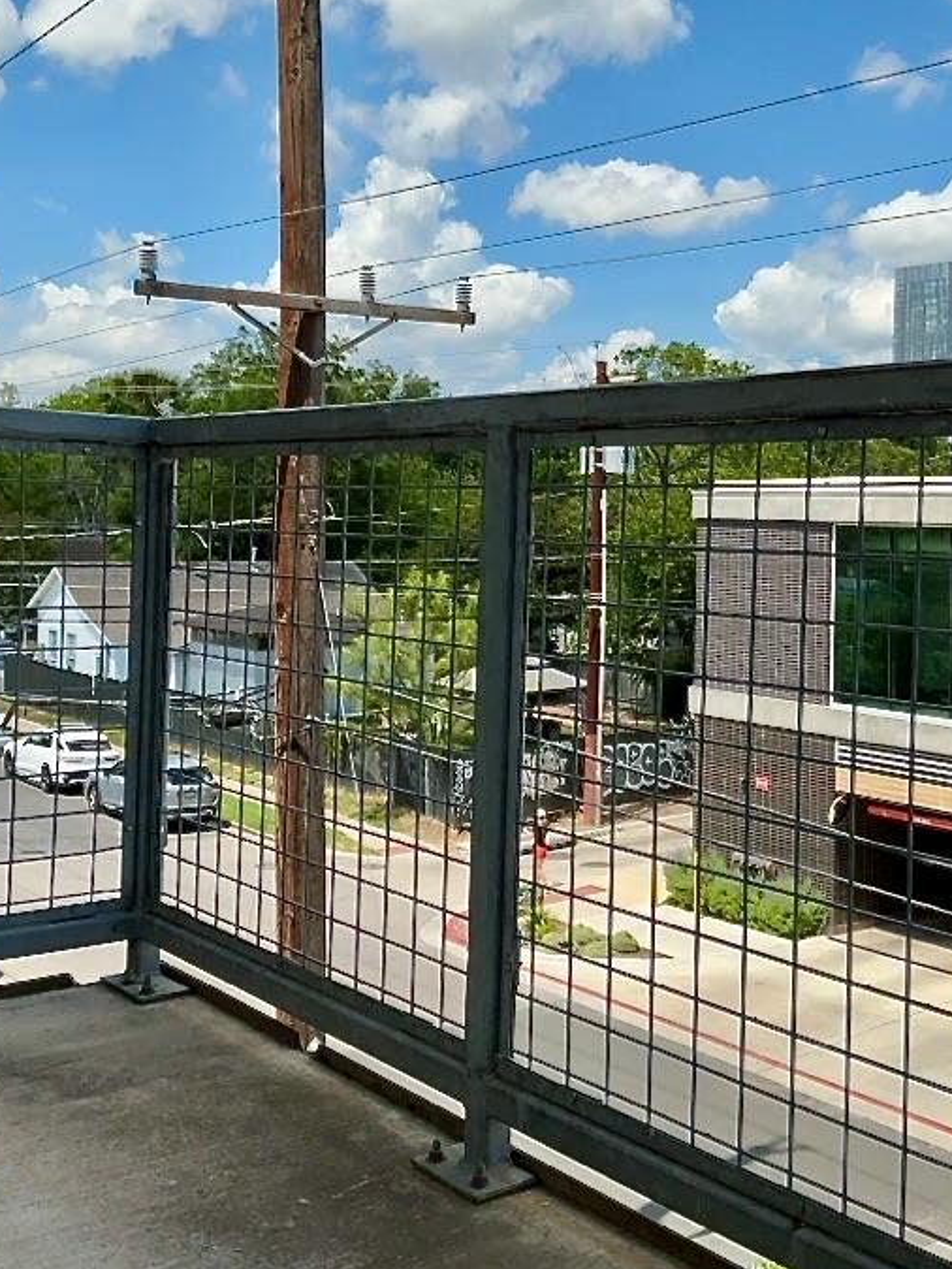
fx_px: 1502
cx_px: 576
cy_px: 533
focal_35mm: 41
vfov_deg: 45.6
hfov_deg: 35.0
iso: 25
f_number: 1.8
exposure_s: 1/2141
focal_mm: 3
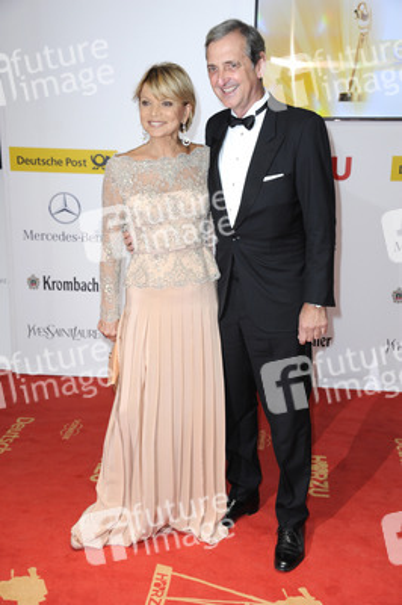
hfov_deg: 25.9
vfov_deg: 38.2
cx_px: 201
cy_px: 302
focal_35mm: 52
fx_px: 872
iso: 1000
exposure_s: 1/160
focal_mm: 52
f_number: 6.3
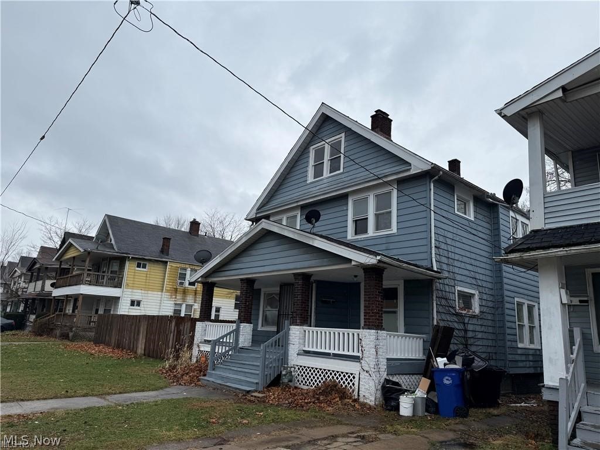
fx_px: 416
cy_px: 225
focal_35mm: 24
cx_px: 300
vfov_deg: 56.8
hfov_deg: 71.6
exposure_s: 1/1292
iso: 80
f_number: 1.78
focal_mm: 6.76
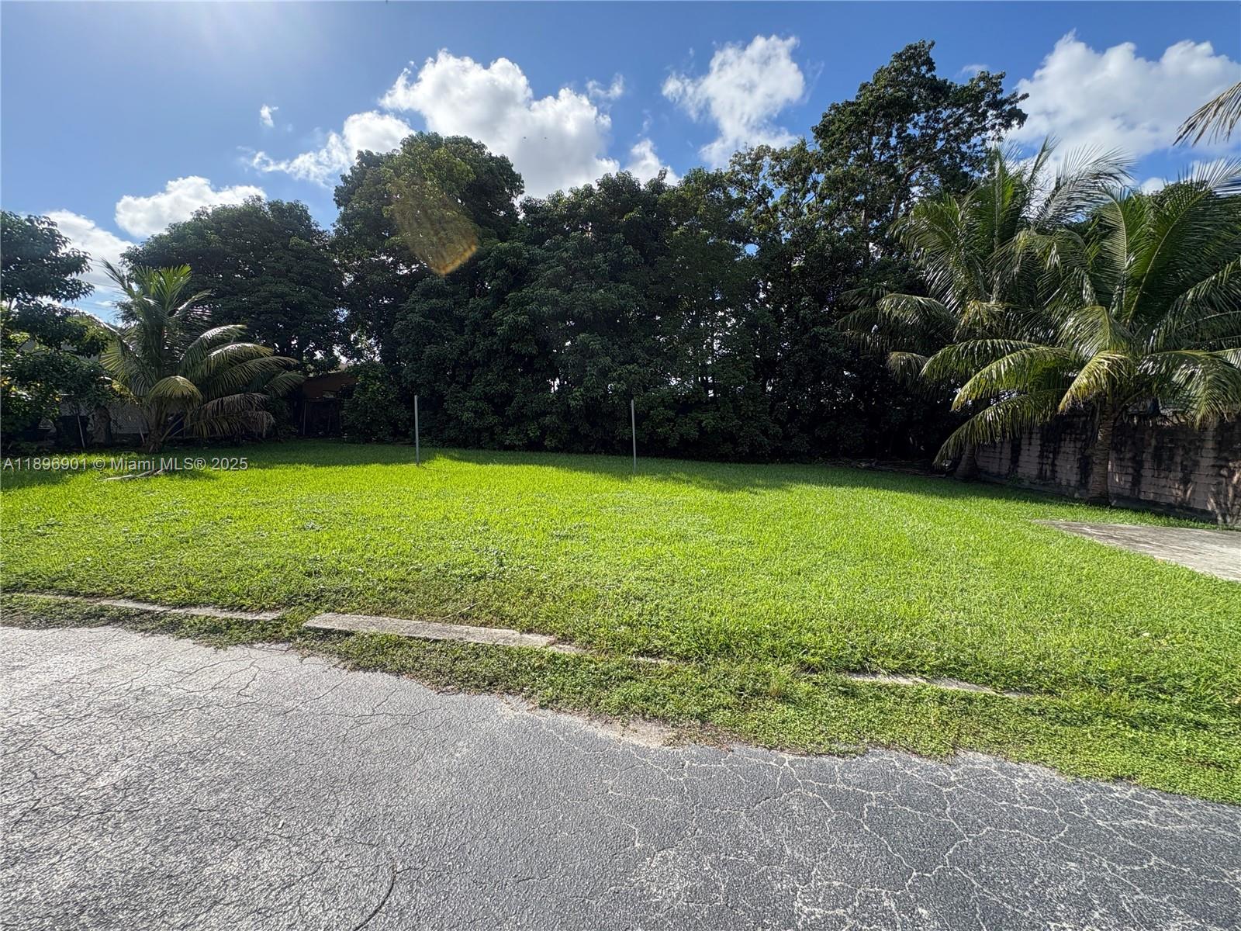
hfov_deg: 102.1
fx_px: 502
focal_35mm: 14
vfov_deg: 85.7
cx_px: 620
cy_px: 466
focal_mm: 2.22
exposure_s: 1/831
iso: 40
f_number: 2.2
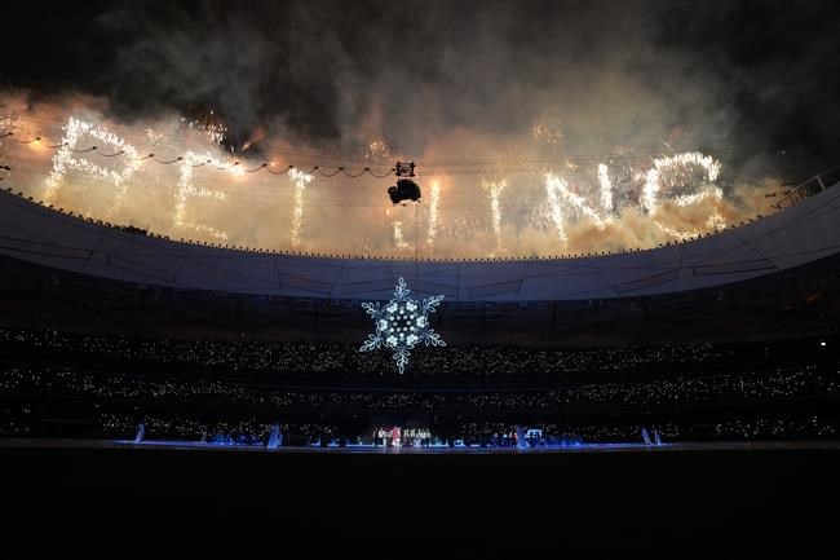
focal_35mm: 16
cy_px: 280
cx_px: 420
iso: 1250
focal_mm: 16
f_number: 11
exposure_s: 1/20
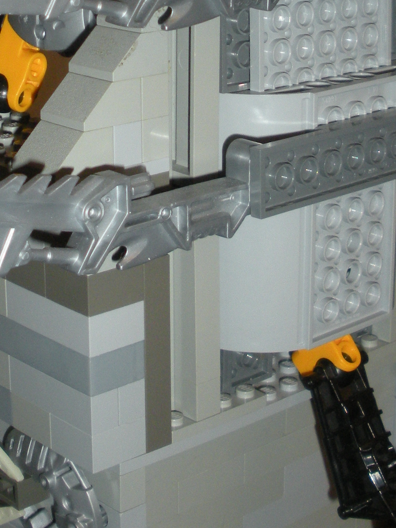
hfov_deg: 17.6
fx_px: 1281
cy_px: 21
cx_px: 166
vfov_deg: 22.5
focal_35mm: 84
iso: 200
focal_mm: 6.3
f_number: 3.5
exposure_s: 1/60
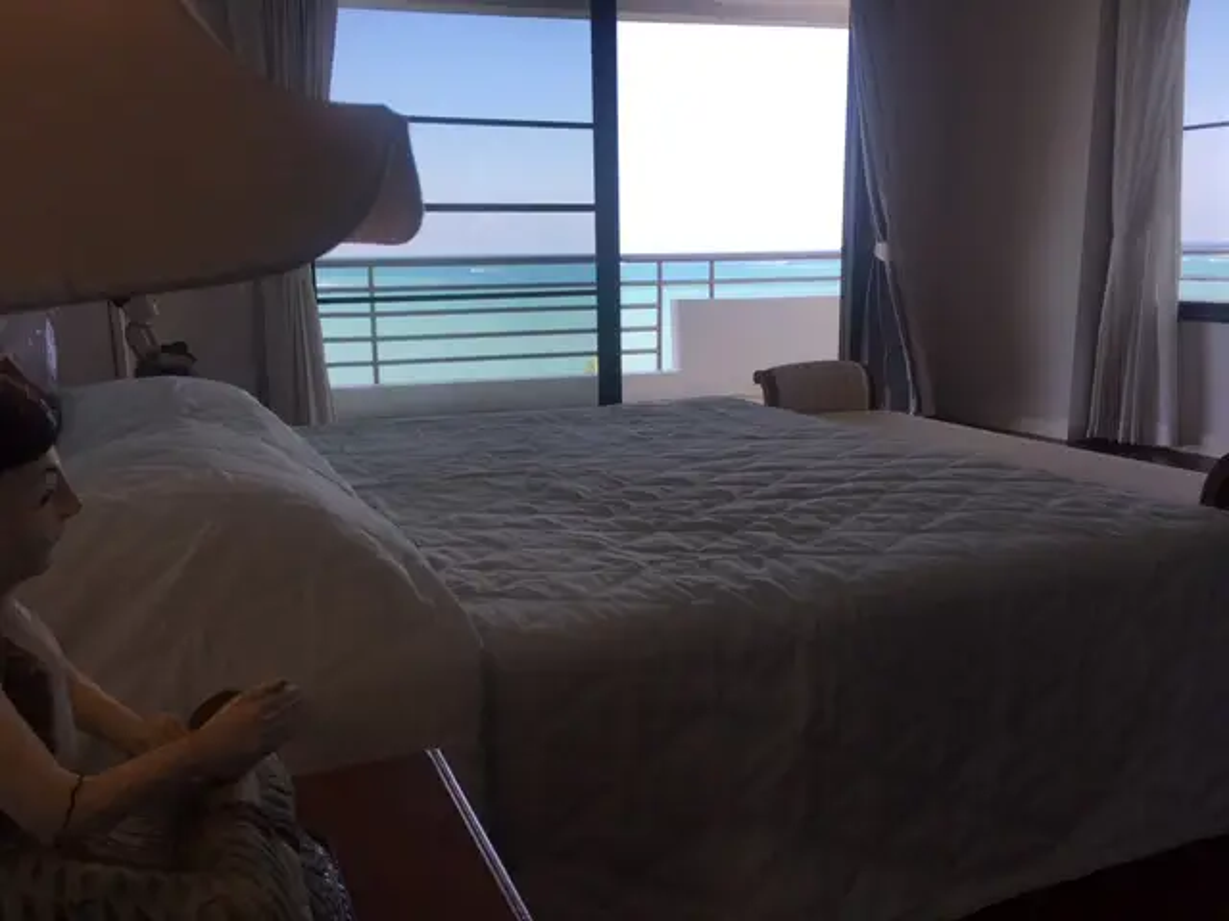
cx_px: 614
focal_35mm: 29
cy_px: 460
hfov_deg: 61.7
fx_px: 1030
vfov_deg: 48.2
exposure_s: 1/318
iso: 25
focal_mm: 4.15
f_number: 2.2
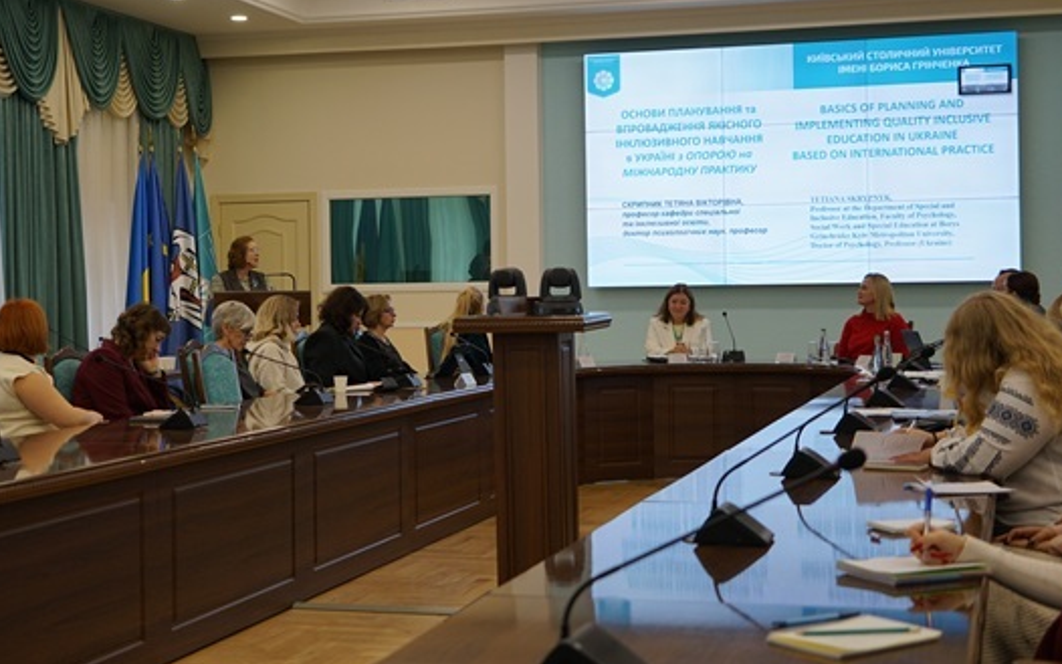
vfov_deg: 22.7
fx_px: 1650
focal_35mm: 57
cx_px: 470
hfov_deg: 35.6
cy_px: 264
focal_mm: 49
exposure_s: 1/60
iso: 320
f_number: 4.5
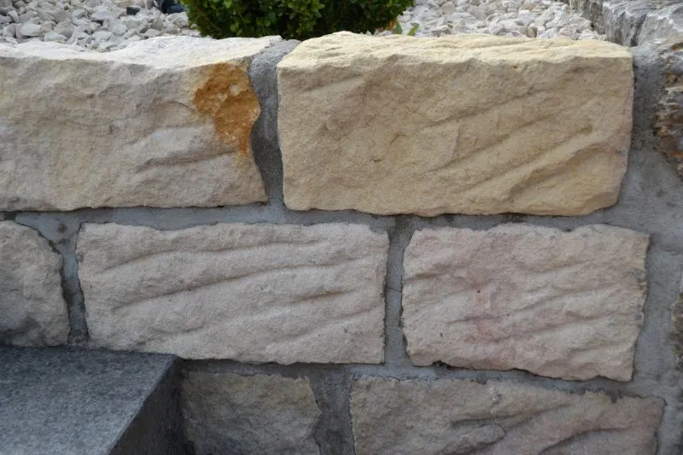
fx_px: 910
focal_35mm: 48
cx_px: 342
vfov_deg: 28.1
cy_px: 228
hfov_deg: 41.1
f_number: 8
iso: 100
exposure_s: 1/160
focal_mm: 32
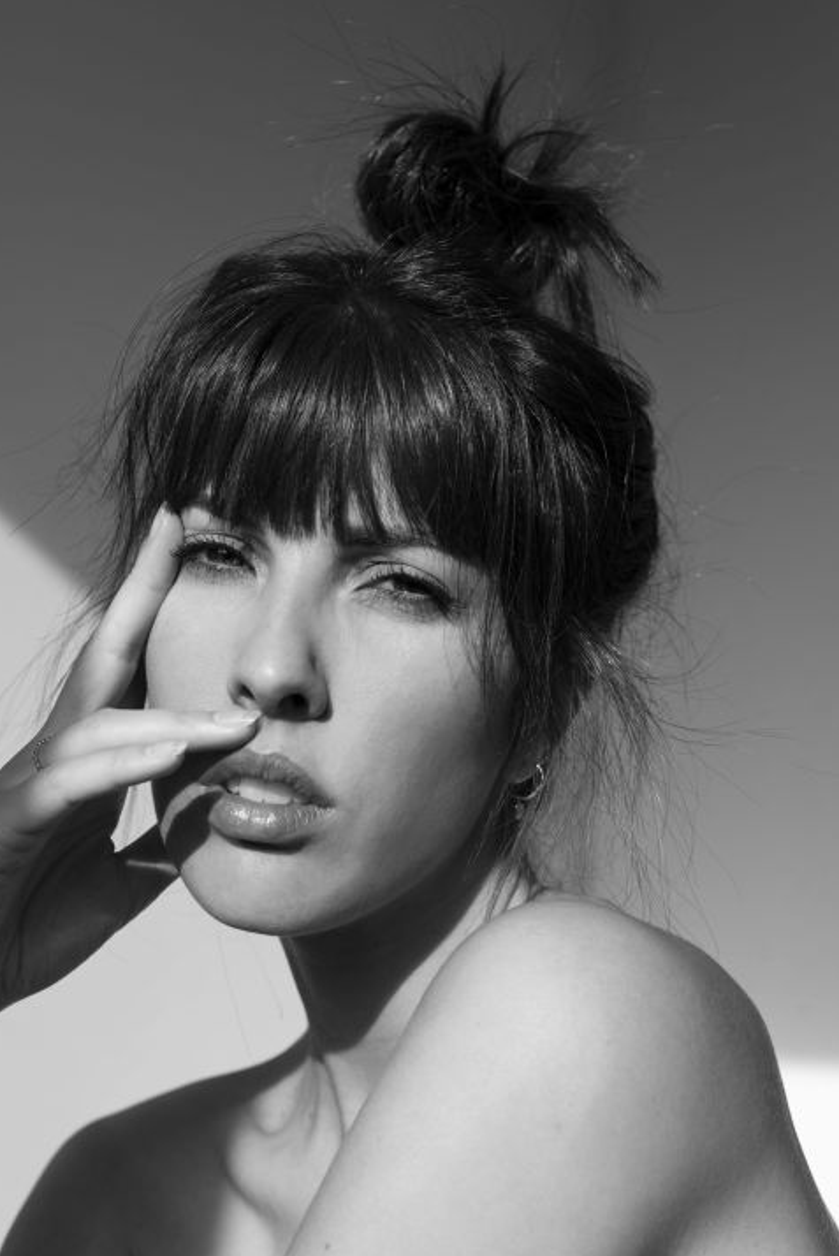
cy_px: 670
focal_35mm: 56
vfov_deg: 35.6
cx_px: 373
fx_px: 1955
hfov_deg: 24.2
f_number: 5.6
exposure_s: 1/320
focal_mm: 50
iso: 160
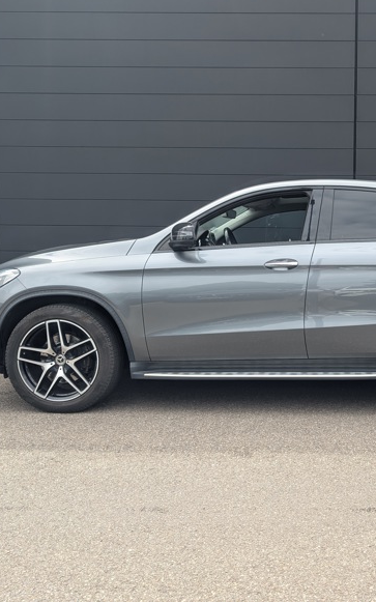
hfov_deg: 35.1
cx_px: 300
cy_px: 296
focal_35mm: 35
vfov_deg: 55.3
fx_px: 574
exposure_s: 1/270
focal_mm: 6.9
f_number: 1.68
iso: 19
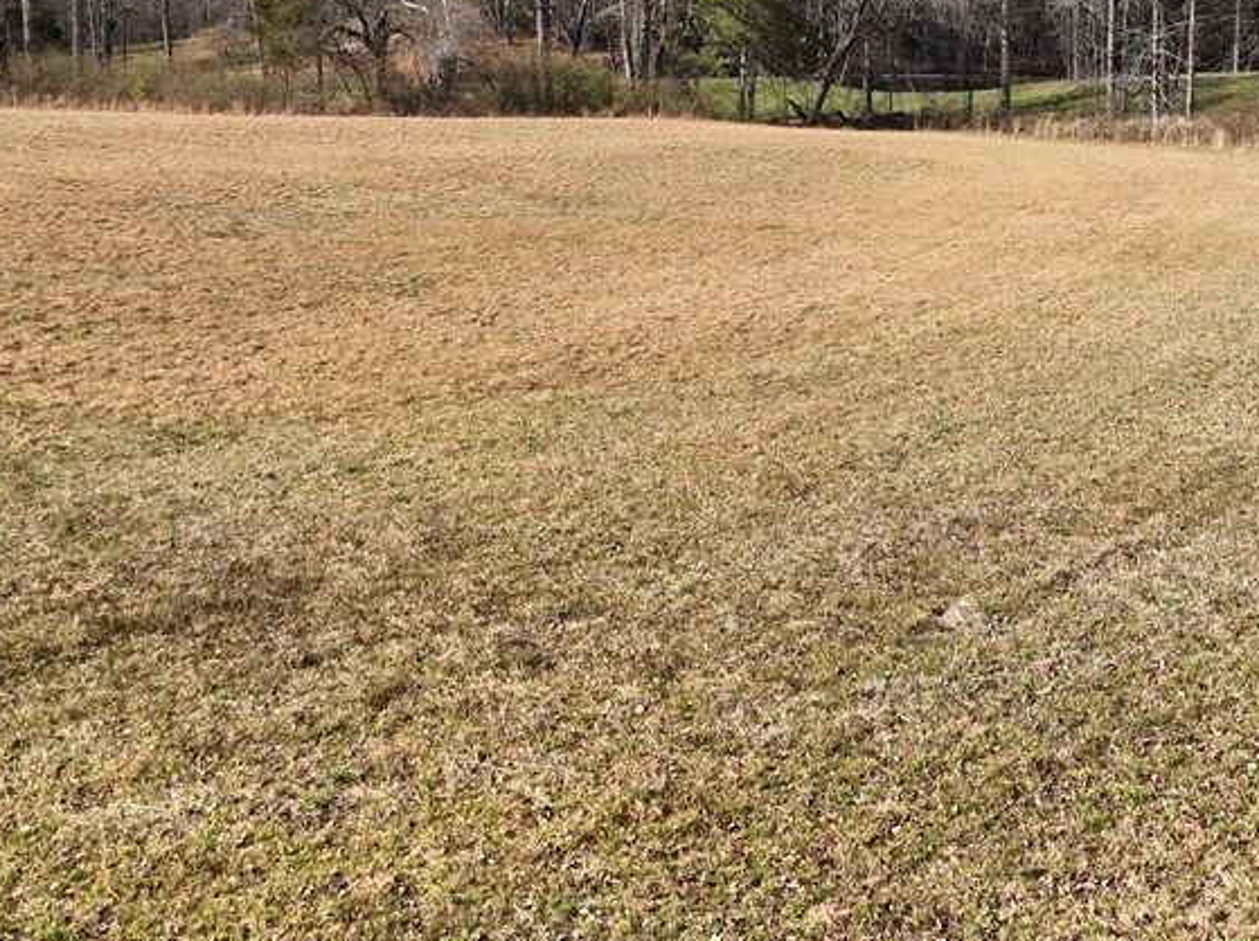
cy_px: 289
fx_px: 1599
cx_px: 912
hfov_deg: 42.0
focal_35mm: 44
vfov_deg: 32.5
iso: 100
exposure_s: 1/160
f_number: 2.8
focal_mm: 12.29
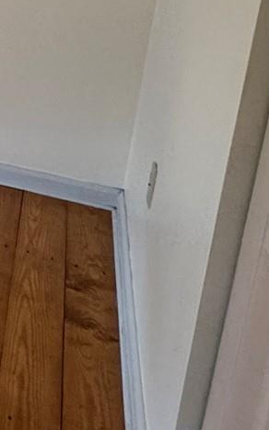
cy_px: -36
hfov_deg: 11.7
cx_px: -516
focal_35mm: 65
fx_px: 763
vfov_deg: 28.8
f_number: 2.2
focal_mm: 2.22
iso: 200
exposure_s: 1/60
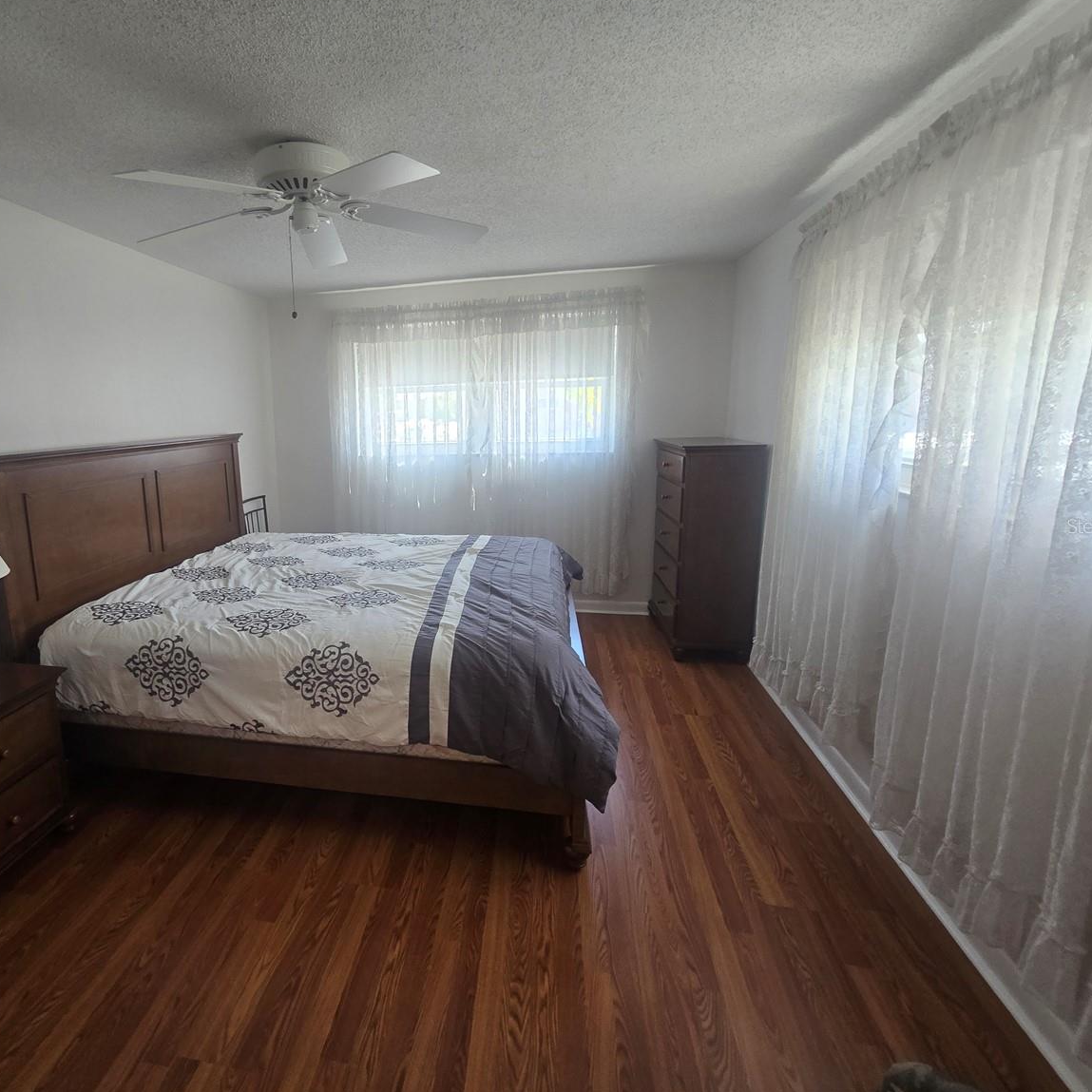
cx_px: 396
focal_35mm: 16
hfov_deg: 85.4
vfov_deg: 87.4
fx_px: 571
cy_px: 526
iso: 125
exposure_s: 1/60
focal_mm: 2.2
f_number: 2.2
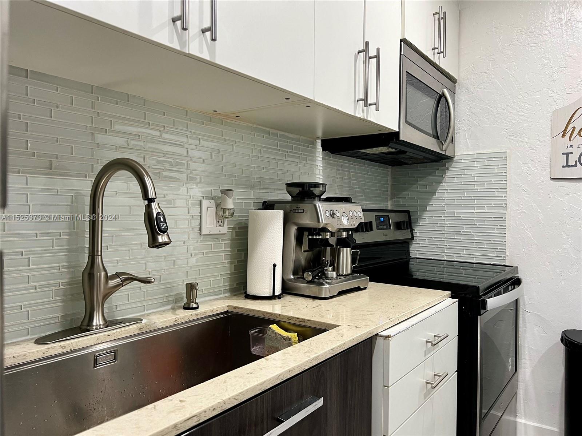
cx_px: 291
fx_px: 437
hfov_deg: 67.3
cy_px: 218
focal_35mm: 26
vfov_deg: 53.1
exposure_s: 1/60
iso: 125
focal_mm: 5.7
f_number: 1.5
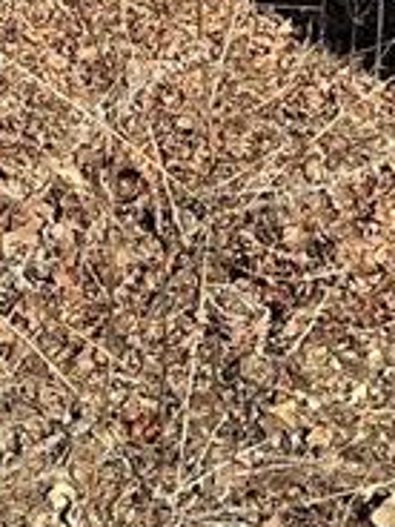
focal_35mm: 161
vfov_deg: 11.5
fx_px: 2450
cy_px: -355
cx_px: 281
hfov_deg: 9.2
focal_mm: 3
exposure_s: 1/1490
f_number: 1.8
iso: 25
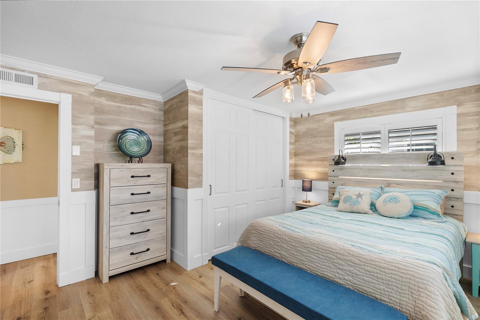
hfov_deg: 96.7
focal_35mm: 16
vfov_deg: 73.8
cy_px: 160
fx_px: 213
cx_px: 240
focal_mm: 16
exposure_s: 1/50
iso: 640
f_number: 8
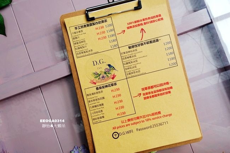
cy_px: 76
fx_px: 172
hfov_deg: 67.4
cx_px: 115
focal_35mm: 27
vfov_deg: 47.9
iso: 125
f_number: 4
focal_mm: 9.91
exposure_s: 1/125
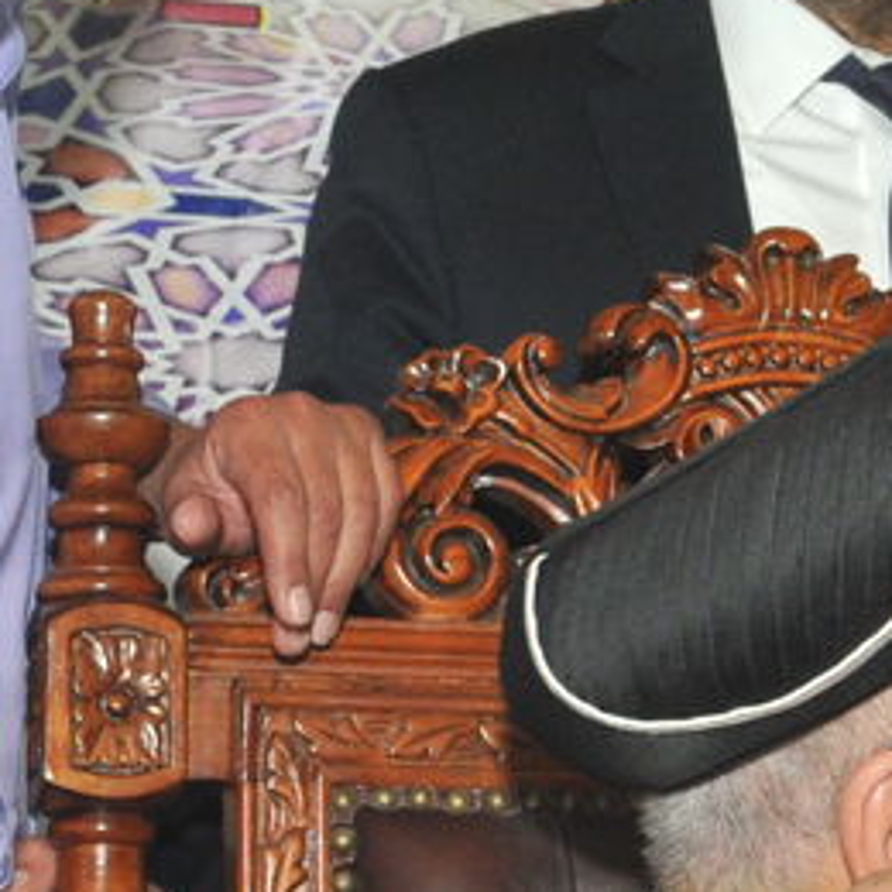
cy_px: 695
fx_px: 3994
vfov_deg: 12.7
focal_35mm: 137
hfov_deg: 12.7
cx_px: 480
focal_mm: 20
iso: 640
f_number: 6.3
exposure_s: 1/100
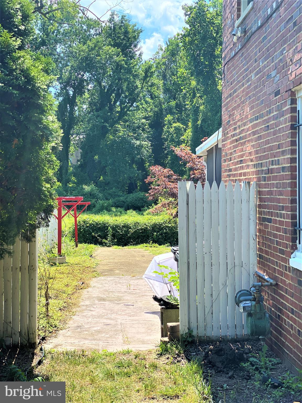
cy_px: 202
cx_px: 151
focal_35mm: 52
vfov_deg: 36.8
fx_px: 605
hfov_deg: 28.0
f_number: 2
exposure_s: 1/695
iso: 20
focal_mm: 6
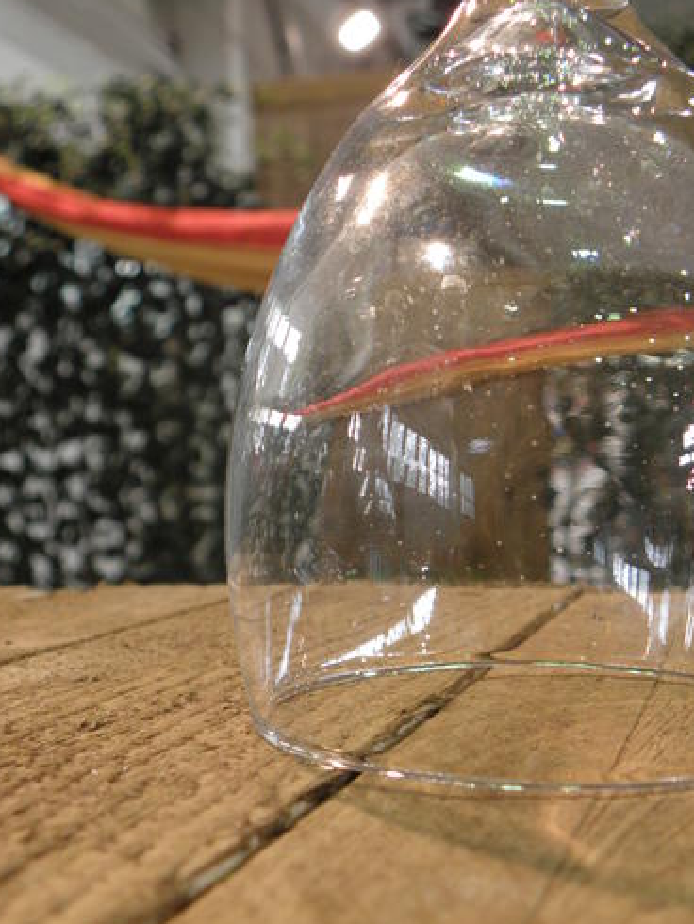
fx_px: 1255
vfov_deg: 40.3
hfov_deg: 30.7
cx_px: 445
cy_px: 526
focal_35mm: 47
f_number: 3.1
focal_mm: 6.44
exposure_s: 1/13
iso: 125
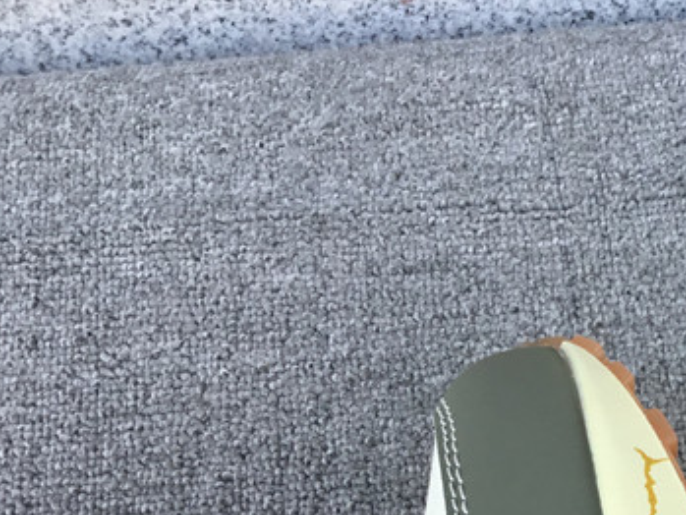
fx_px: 1586
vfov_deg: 17.4
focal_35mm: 80
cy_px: 648
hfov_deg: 22.7
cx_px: 792
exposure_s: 1/100
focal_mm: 3.3
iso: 25
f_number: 2.4
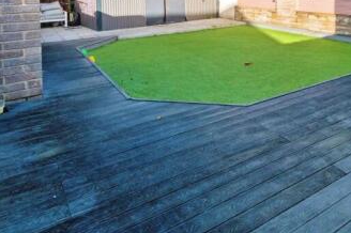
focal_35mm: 30
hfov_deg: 59.9
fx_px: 292
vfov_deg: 41.3
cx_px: 246
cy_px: 40
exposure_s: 1/640
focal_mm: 10
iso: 400
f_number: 8
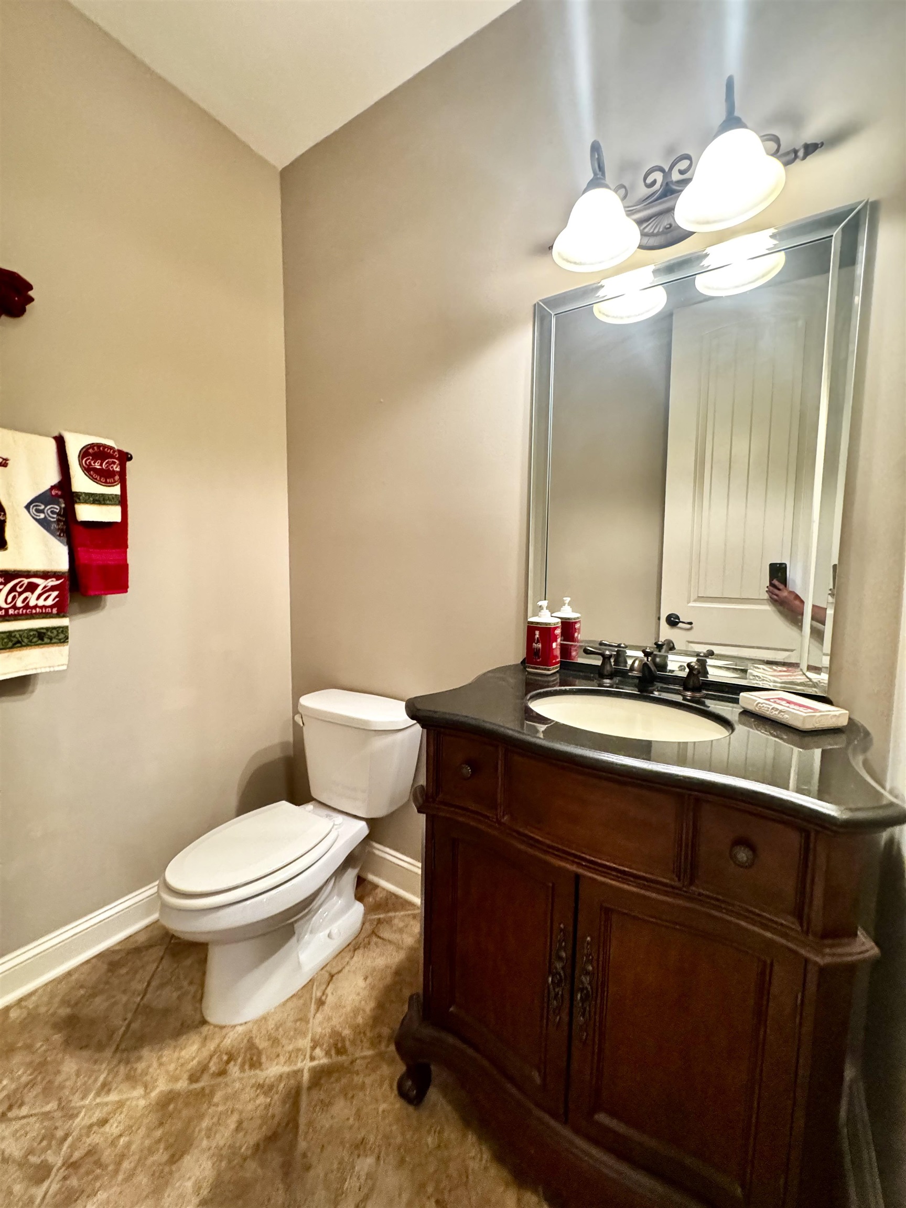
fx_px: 489
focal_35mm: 14
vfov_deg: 102.1
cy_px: 604
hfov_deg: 85.7
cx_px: 453
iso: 1000
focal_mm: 2.22
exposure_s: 1/40
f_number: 2.2
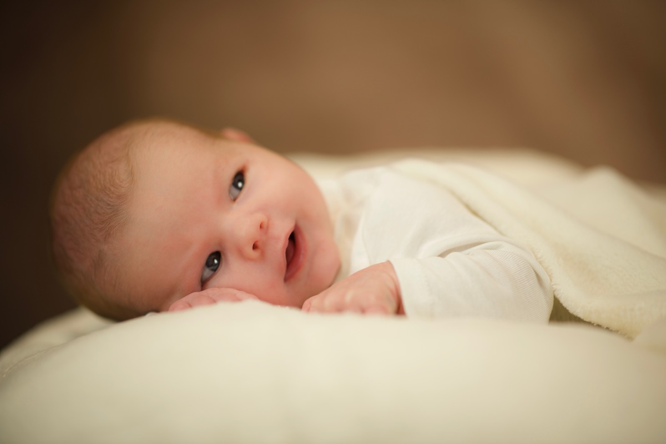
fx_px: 1942
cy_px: 222
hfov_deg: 19.5
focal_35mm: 105
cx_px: 333
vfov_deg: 13.0
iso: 100
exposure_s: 1/100
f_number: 1.4
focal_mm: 105
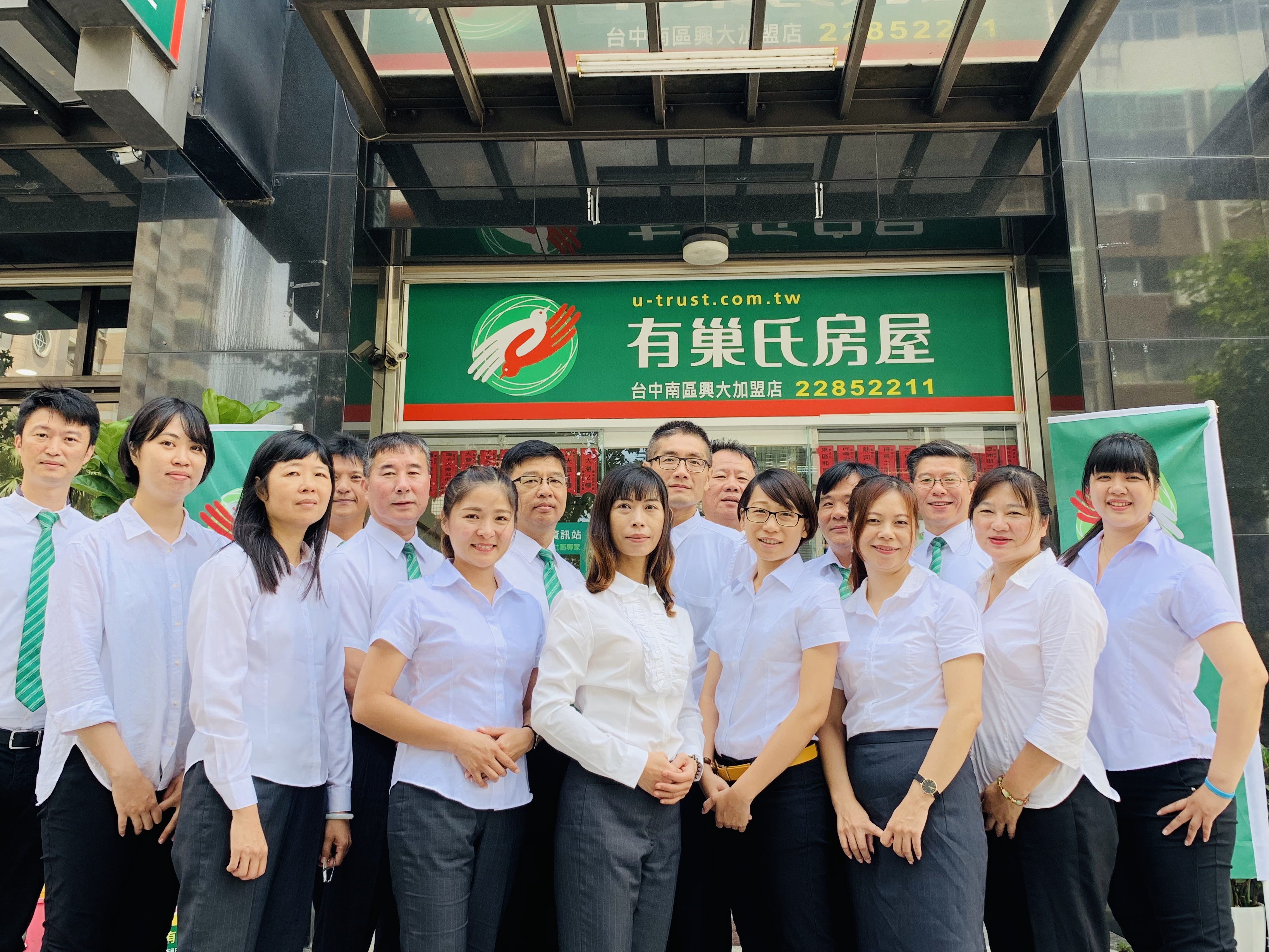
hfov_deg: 56.8
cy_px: 427
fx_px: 1173
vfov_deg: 44.1
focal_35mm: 32
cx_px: 664
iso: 25
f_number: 1.8
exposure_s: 1/231
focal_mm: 4.25
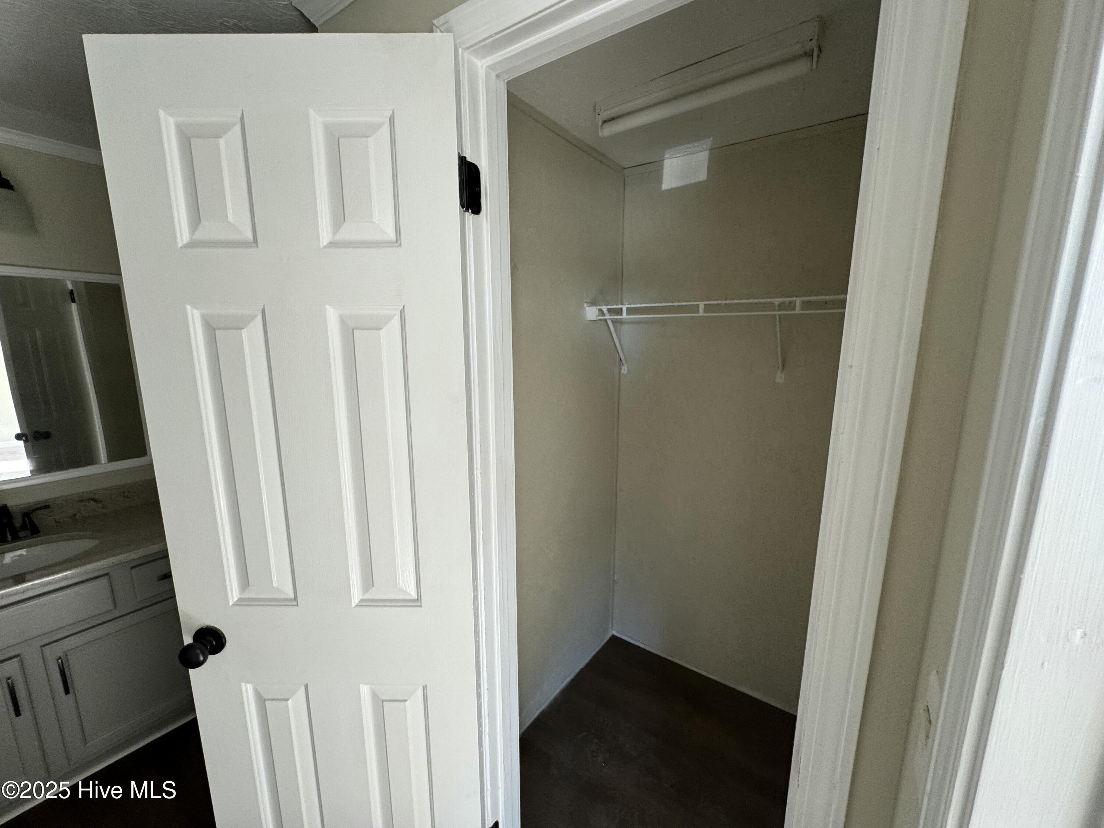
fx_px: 446
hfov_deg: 102.1
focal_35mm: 14
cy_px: 414
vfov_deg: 85.7
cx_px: 552
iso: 100
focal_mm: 2.22
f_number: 2.2
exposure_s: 1/99
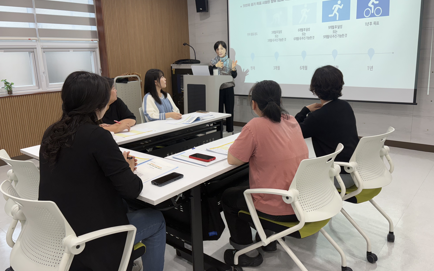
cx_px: 216
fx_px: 331
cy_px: 124
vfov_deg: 44.5
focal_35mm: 28
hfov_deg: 66.5
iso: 80
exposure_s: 1/120
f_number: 1.6
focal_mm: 5.96
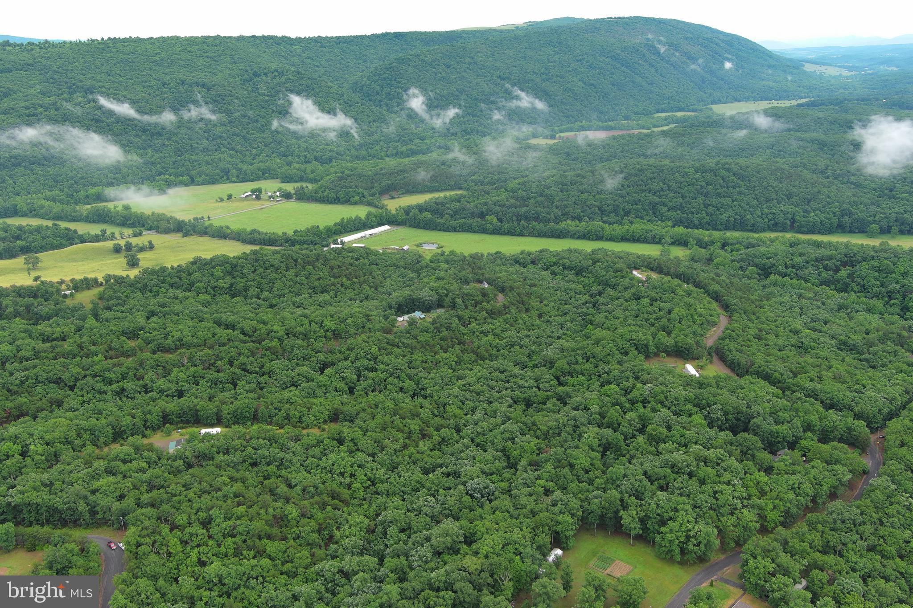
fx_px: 735
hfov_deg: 63.7
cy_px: 304
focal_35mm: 29
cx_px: 456
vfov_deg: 45.0
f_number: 2.8
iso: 100
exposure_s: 1/301
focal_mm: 10.57
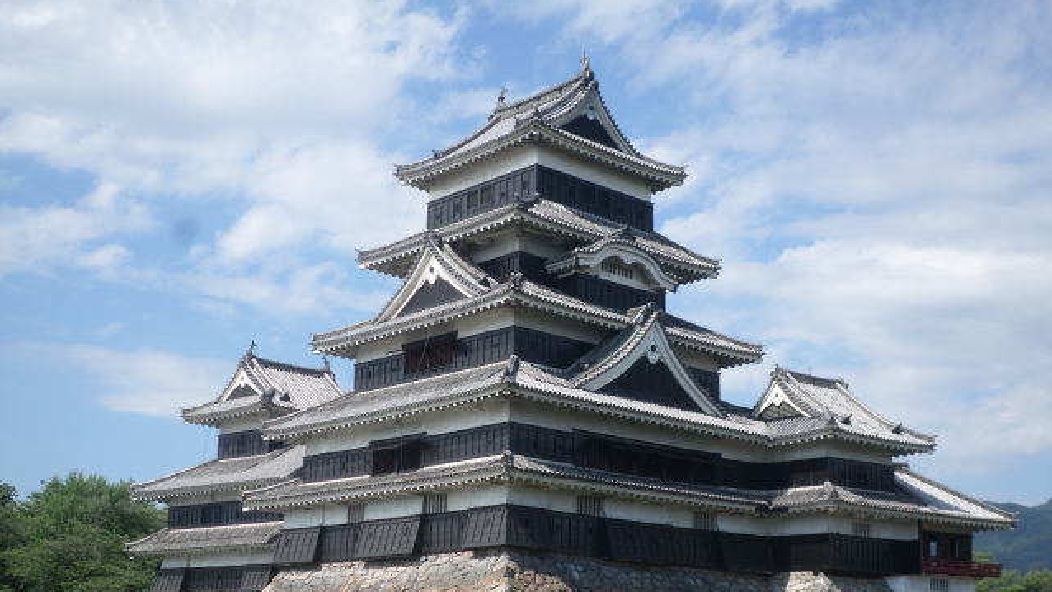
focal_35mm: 47
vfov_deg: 25.3
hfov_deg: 43.7
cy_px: 386
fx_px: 1311
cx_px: 526
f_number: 3.2
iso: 80
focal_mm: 7.8
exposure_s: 1/750
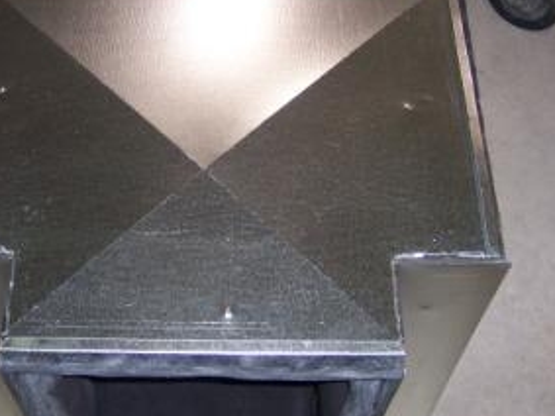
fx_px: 913
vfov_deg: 25.5
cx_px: 229
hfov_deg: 33.7
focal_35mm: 57
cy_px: 149
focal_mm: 6.2
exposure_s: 1/60
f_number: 2.8
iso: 80
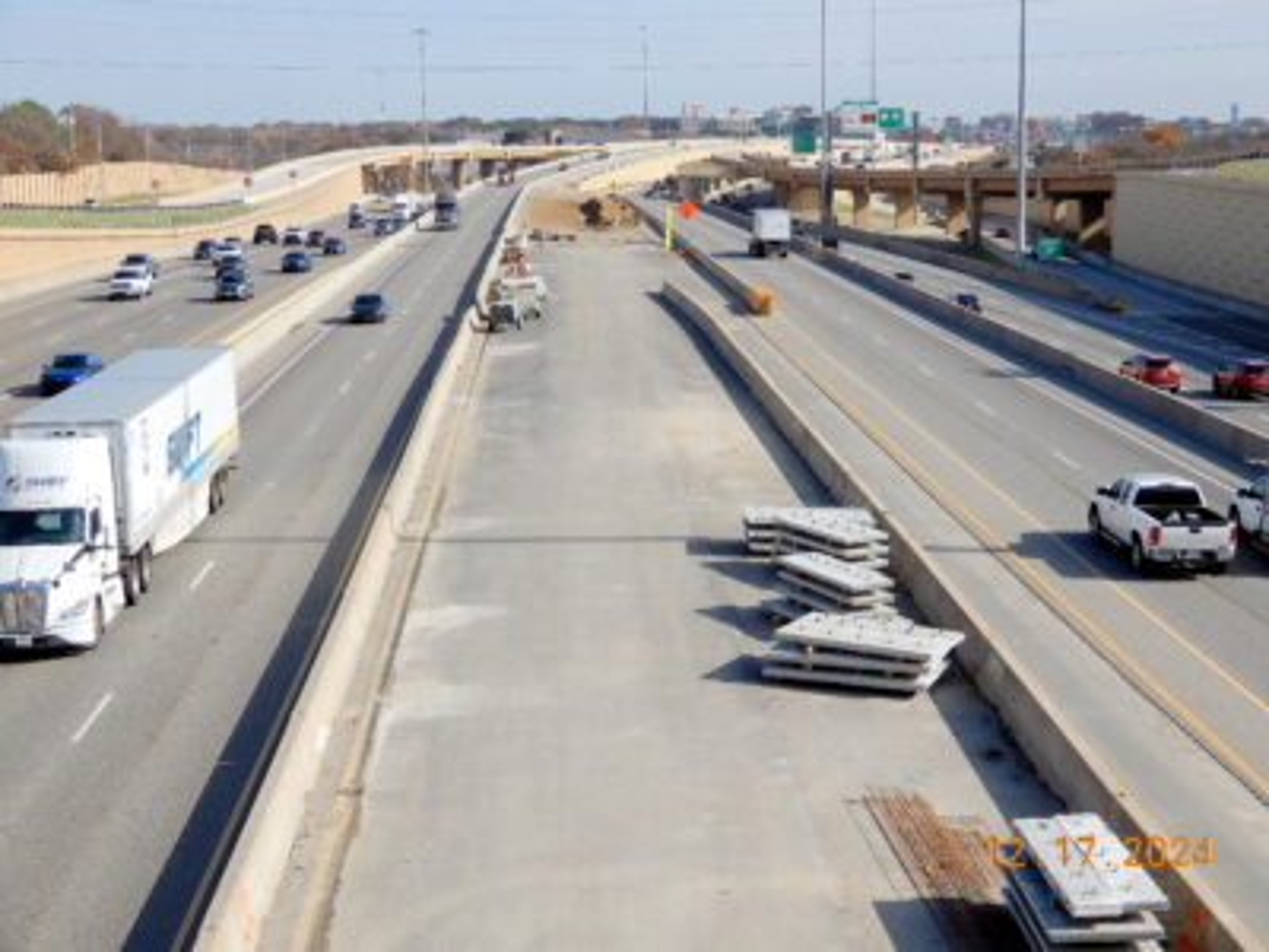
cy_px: 476
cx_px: 634
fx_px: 2090
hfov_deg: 33.8
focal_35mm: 57
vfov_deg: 25.7
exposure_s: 1/800
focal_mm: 10.2
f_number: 4.5
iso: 80
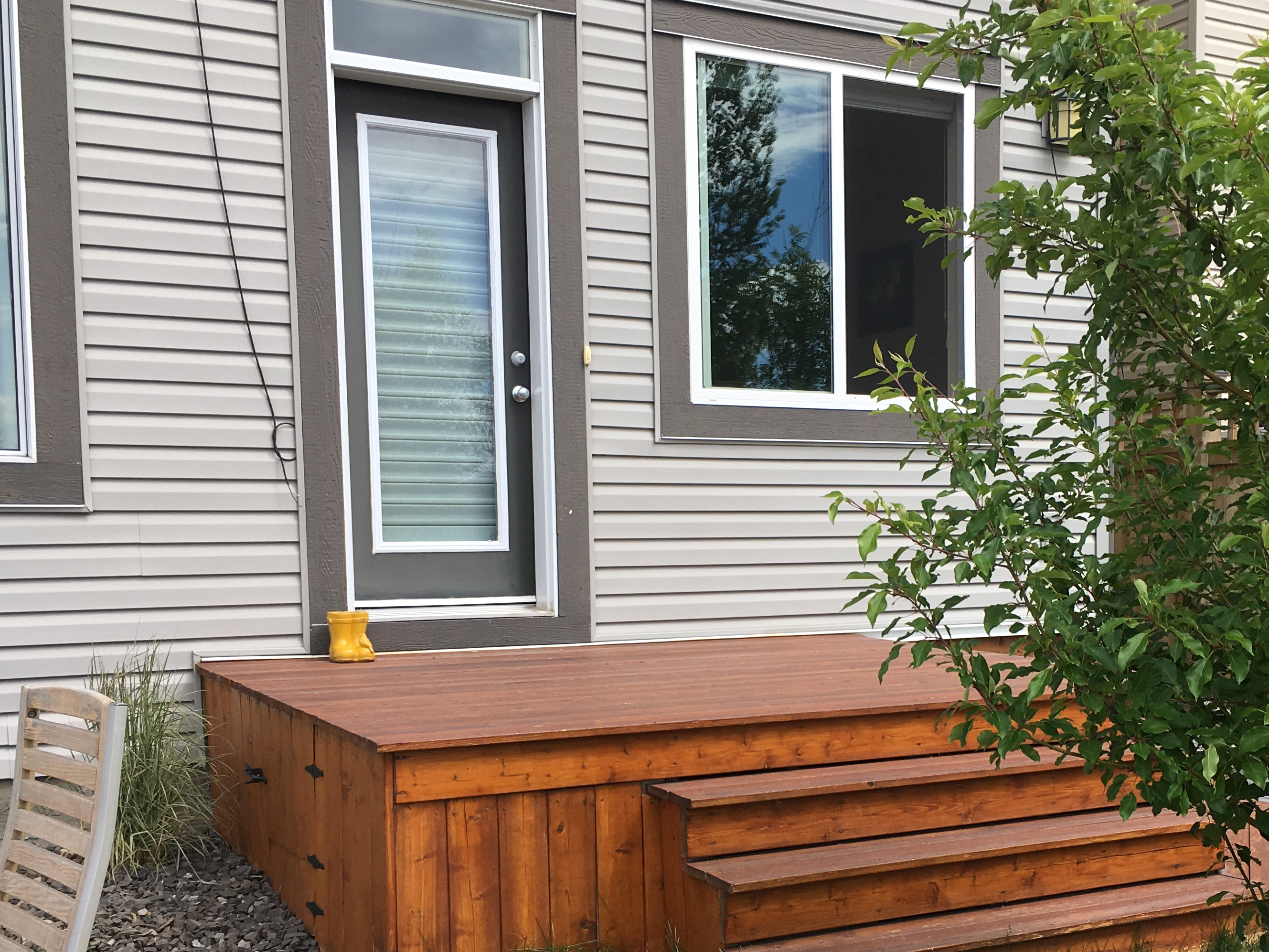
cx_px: 804
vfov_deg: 32.5
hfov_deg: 42.6
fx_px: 1613
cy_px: 650
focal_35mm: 44
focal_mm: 4.15
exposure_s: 1/974
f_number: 2.2
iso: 25
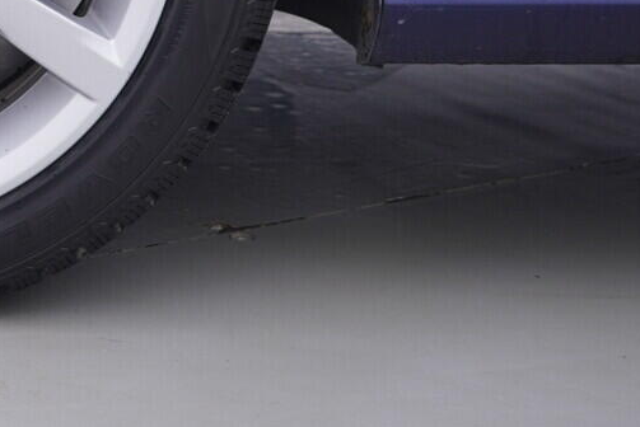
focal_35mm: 103
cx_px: -168
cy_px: -159
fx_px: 1832
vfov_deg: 12.8
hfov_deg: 18.6
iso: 125
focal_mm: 24
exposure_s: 1/60
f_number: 3.5
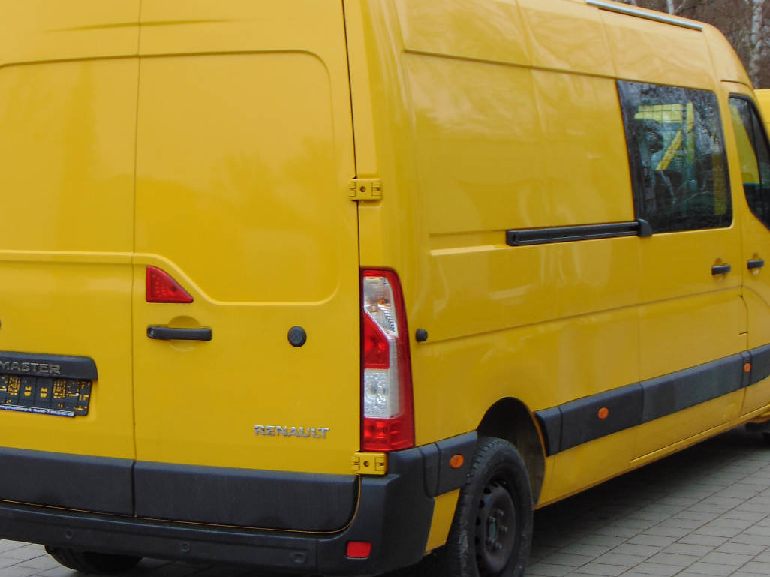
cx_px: 342
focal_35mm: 78
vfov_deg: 18.9
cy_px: 275
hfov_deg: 25.0
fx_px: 1735
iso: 80
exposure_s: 1/125
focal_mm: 9
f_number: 3.5
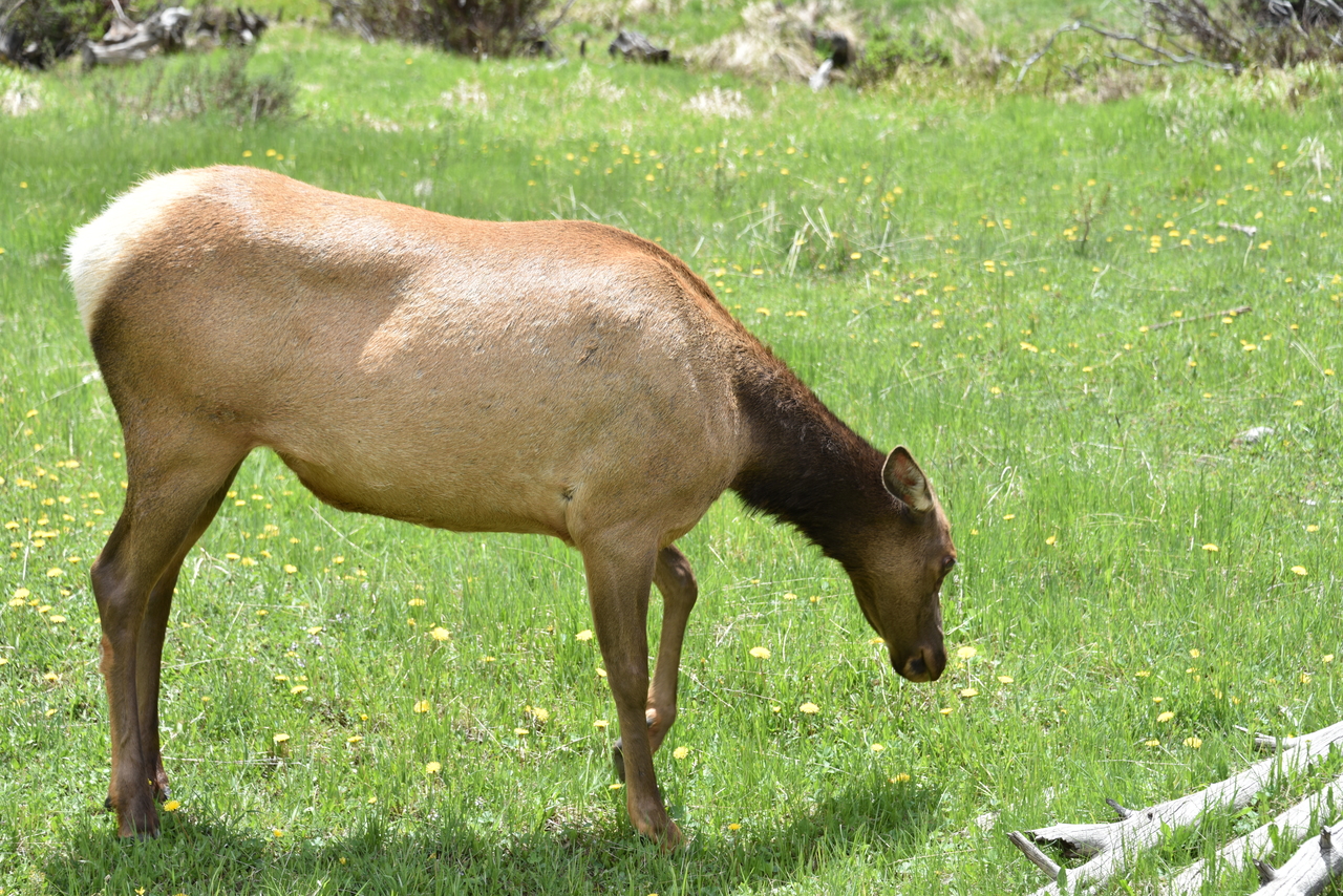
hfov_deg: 23.9
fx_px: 3171
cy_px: 448
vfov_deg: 16.1
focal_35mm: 85
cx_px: 672
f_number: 6.3
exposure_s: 1/200
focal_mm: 85
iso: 100
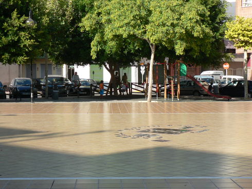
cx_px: 126
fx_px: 568
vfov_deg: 18.9
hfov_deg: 25.0
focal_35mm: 78
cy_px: 94
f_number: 3.2
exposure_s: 1/640
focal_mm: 13.4
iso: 100
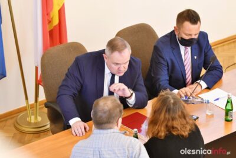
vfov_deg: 9.7
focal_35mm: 142
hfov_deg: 14.4
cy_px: 79
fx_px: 931
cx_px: 118
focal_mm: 95
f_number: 4.5
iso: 2000
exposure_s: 1/50
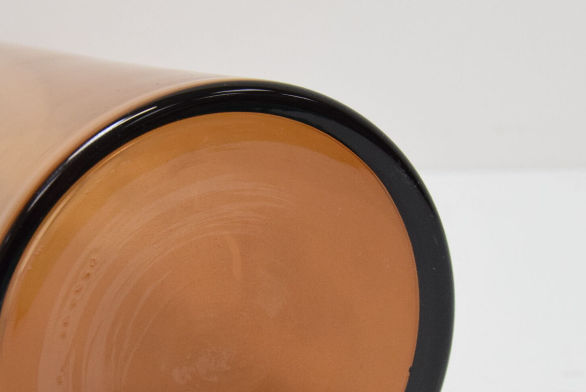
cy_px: 306
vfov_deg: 15.8
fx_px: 1401
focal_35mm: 86
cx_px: 132
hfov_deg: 23.3
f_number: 6.3
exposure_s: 1/160
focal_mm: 28
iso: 1600
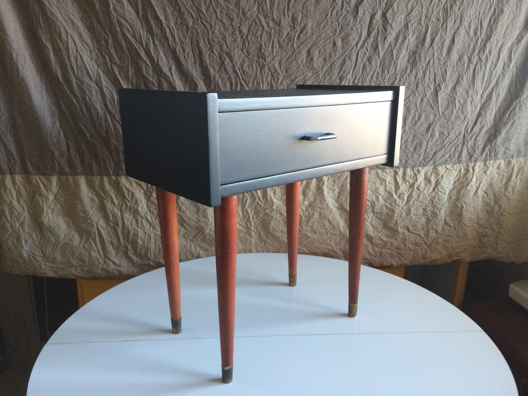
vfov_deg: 48.2
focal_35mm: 29
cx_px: 264
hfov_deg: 61.7
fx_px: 442
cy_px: 198
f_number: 2.2
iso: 125
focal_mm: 4.15
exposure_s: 1/33
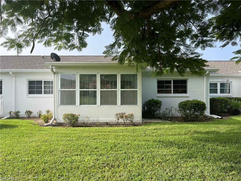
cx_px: 120
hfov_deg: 67.3
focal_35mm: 26
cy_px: 90
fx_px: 181
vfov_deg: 53.1
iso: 50
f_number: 1.6
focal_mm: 5.1
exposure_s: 1/1458
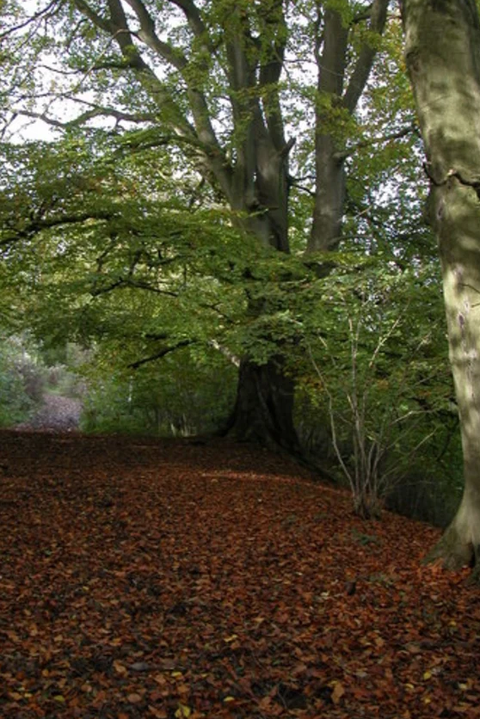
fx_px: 939
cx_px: 211
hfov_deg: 28.6
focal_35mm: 47
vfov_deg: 41.7
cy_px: 289
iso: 100
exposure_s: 1/59.7
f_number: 3.2
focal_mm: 8.9
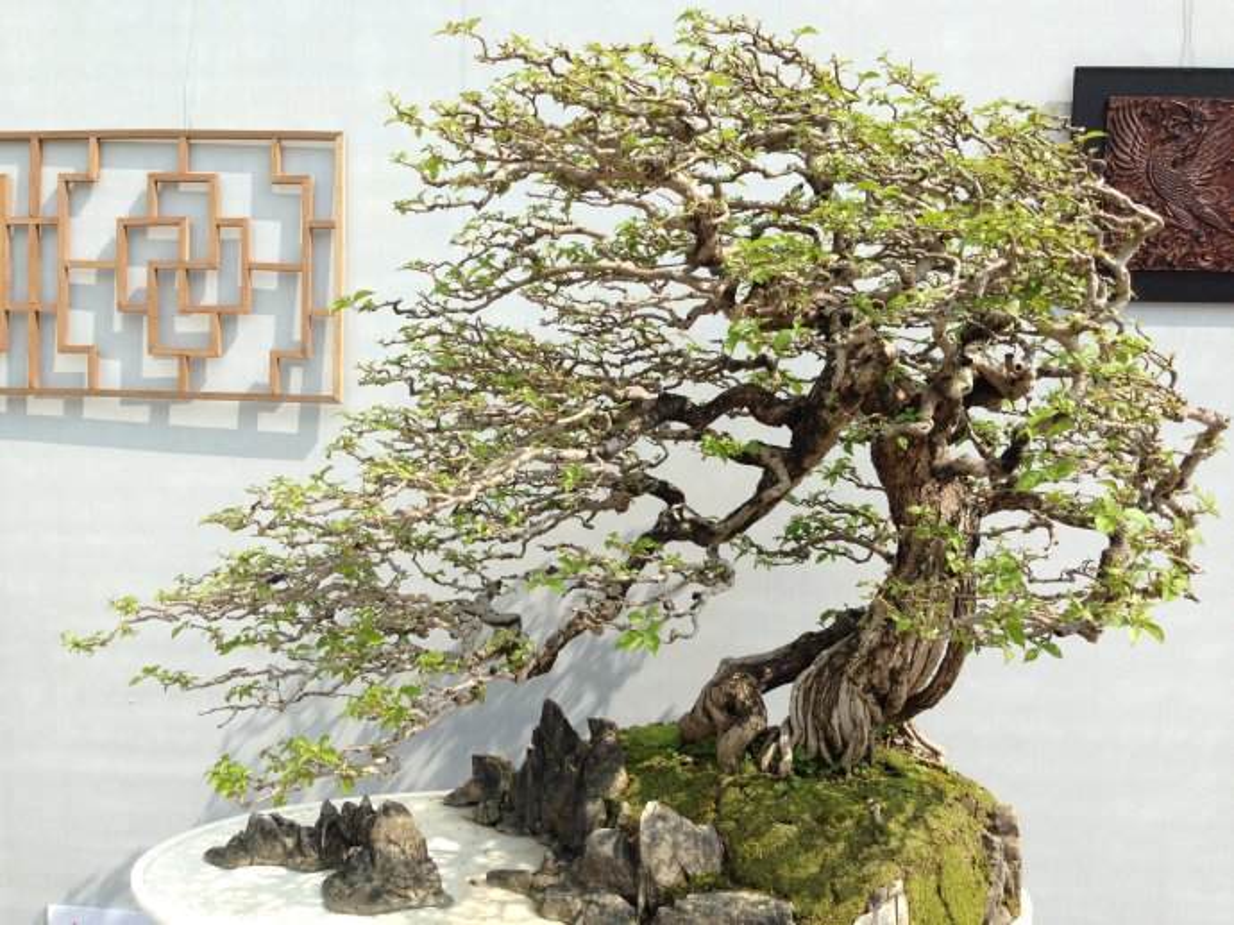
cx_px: 617
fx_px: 1176
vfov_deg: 42.9
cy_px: 462
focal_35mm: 33
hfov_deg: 55.4
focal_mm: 4.12
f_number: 2.4
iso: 50
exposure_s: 1/1153
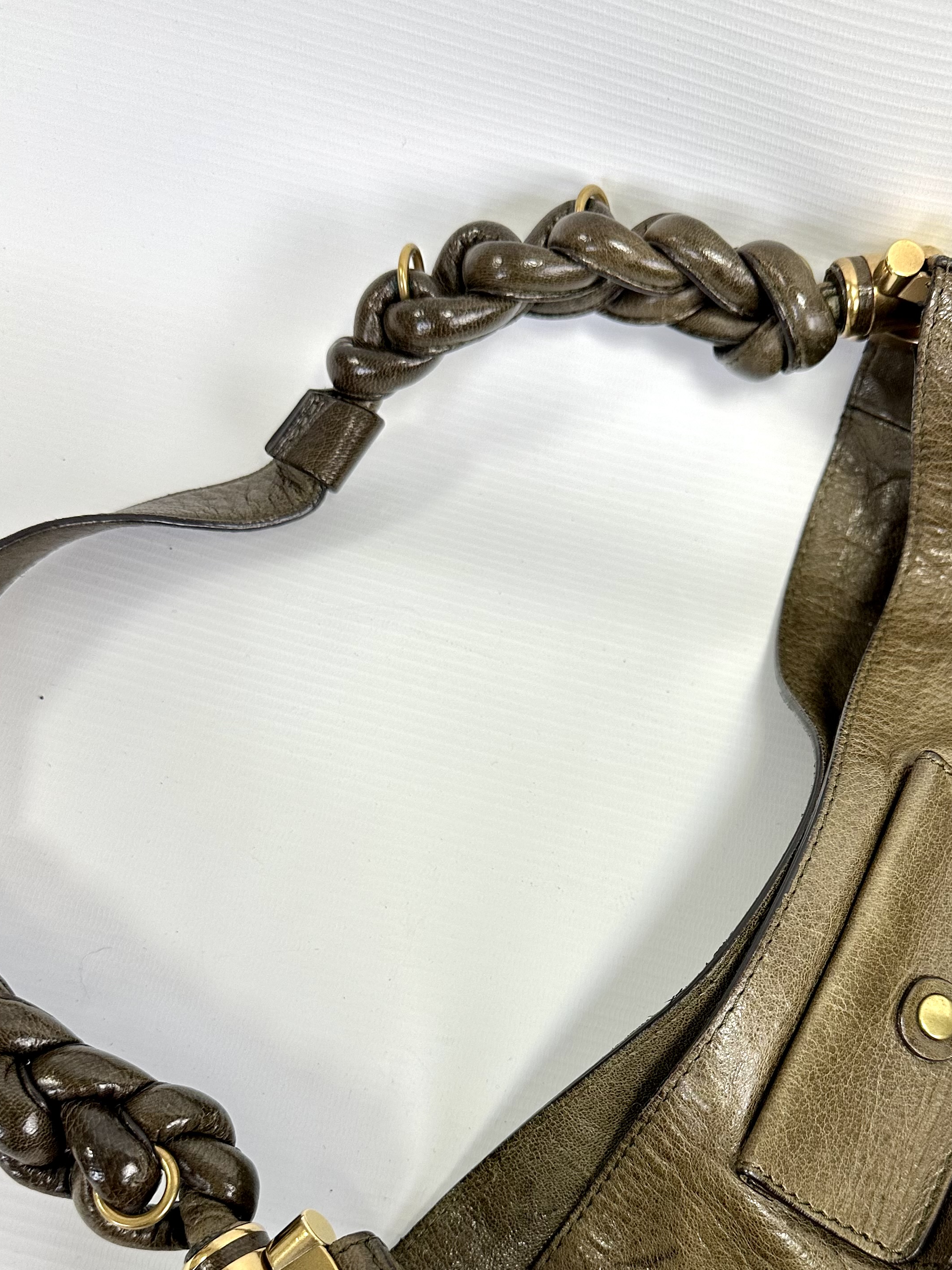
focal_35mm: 34
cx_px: 512
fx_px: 1247
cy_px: 849
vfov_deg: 52.9
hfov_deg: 41.8
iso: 160
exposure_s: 1/100
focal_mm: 6.86
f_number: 1.78
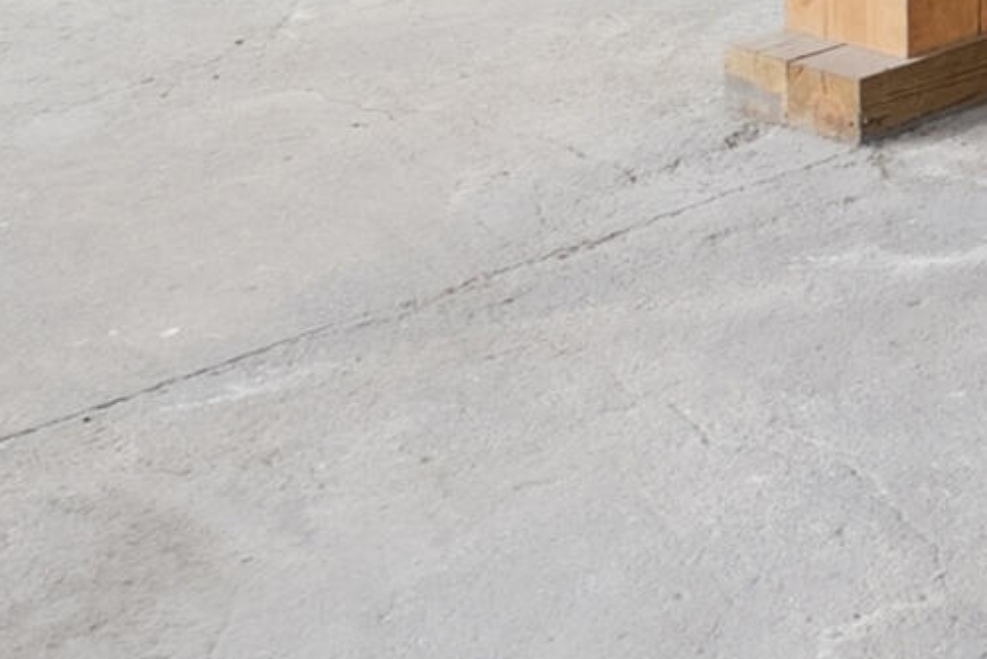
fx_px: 2633
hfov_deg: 17.1
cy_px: -776
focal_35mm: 96
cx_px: 1822
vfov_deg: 12.2
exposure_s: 1/8
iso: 250
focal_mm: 16
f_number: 7.1
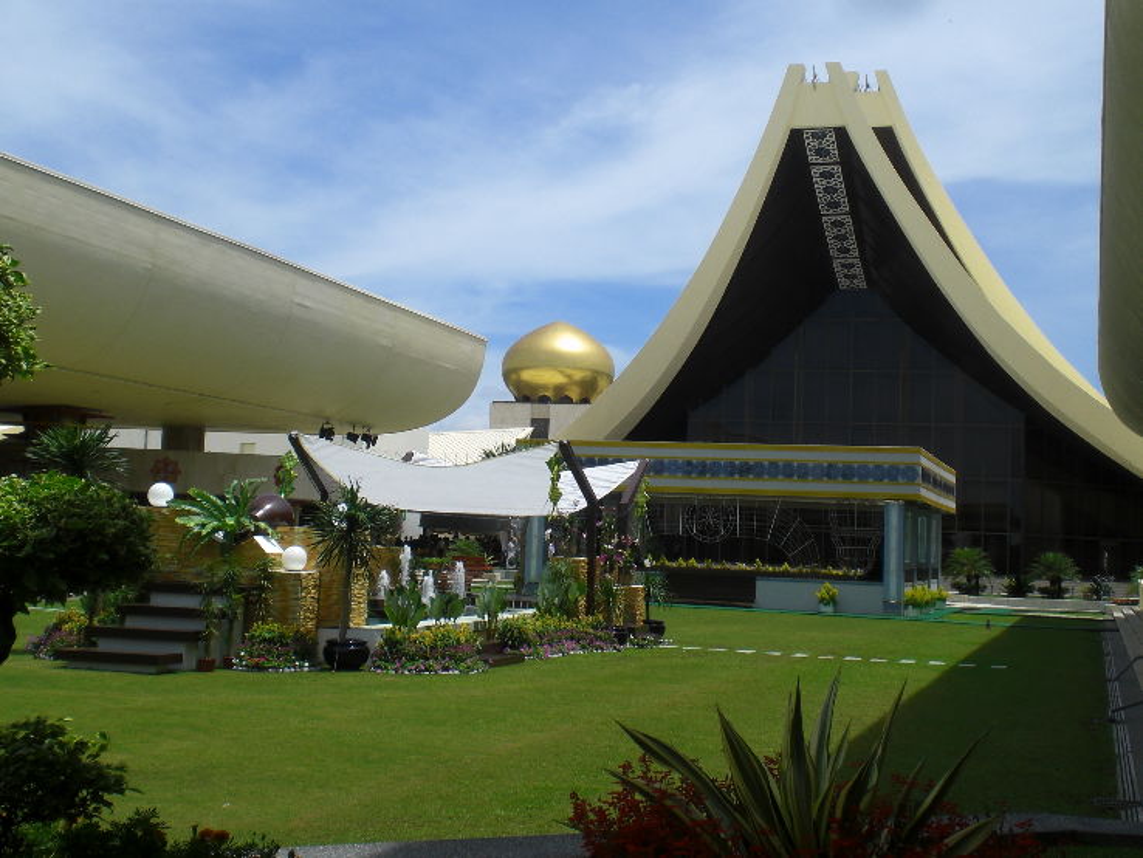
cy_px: 429
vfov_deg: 28.6
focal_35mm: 51
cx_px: 572
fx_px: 1685
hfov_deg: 37.5
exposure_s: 1/400
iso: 50
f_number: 5.1
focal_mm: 8.44
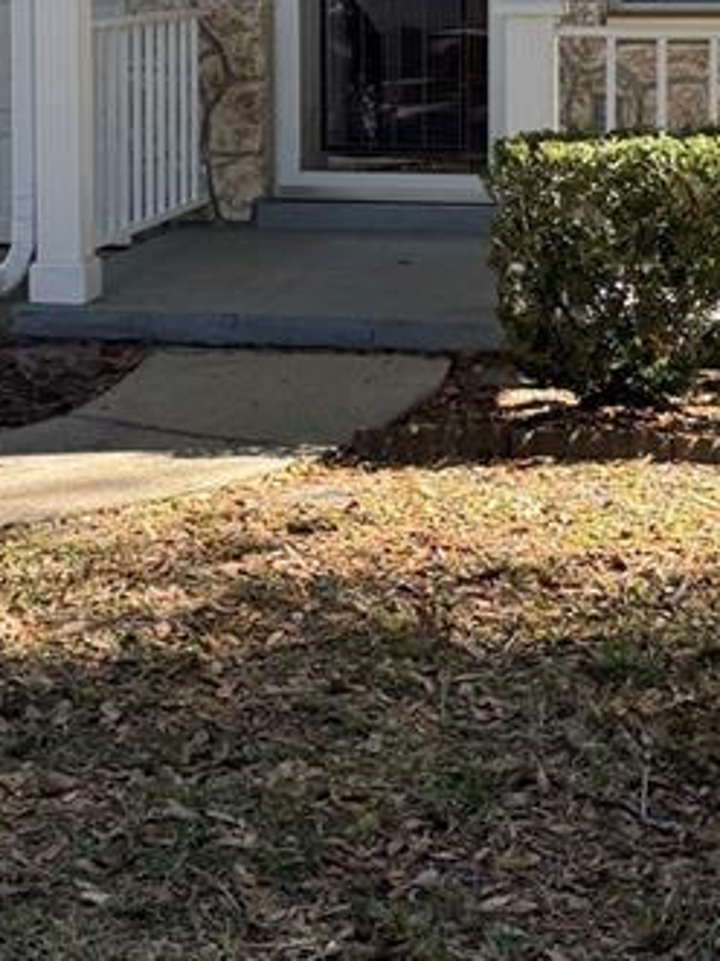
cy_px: 105
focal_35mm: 87
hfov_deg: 16.9
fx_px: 2414
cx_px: 427
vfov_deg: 22.0
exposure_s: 1/832
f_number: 1.78
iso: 80
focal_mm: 6.76
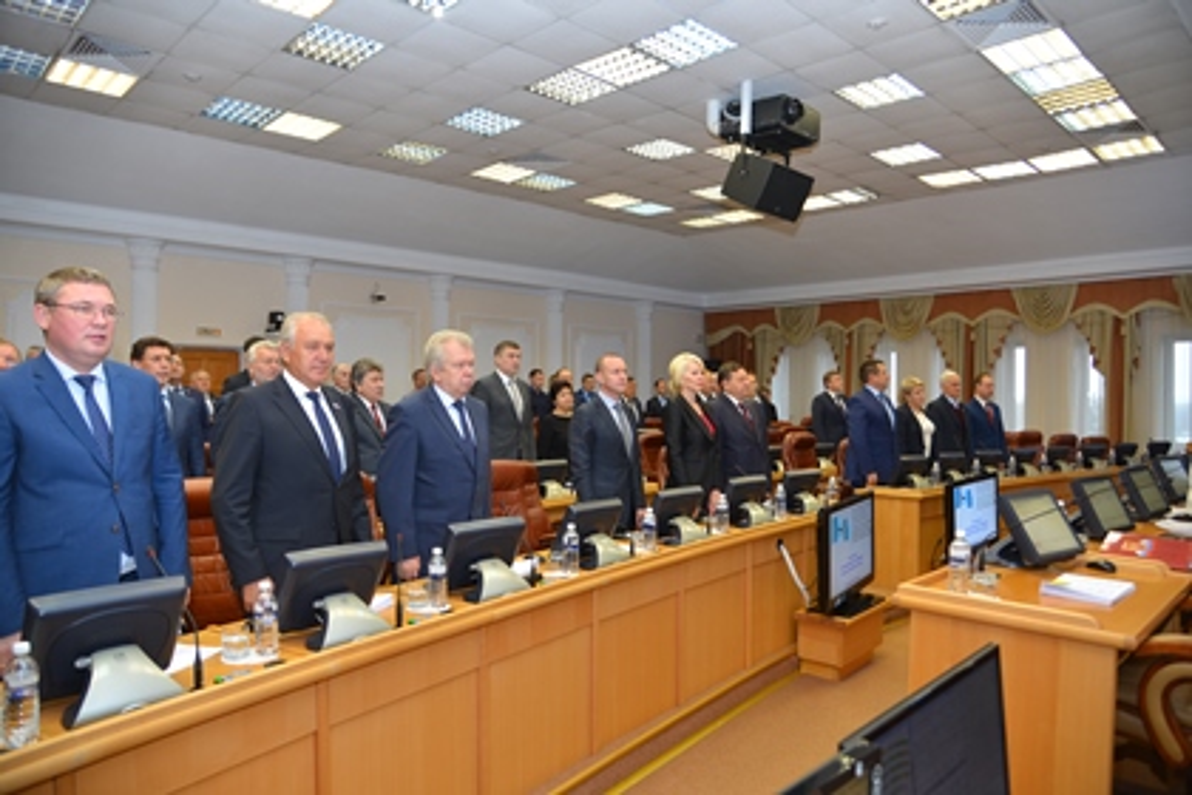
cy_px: 398
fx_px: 795
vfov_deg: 53.1
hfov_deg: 73.7
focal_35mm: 24
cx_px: 596
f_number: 4
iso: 360
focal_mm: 24
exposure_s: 1/60
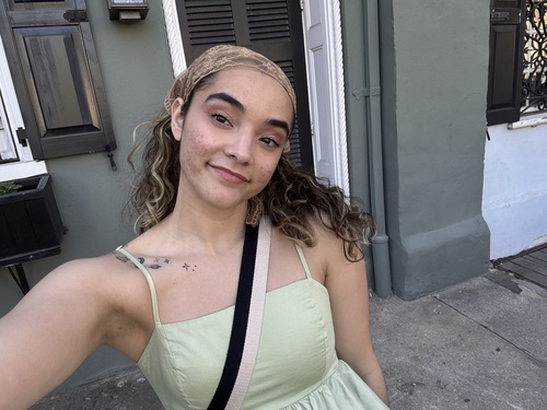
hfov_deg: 73.9
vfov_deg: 58.9
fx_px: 363
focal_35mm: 23
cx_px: 274
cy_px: 205
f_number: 1.9
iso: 32
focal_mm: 2.69
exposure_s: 1/121
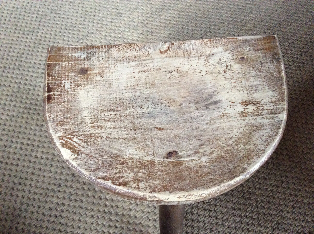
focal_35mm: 32
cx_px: 157
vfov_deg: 44.1
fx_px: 290
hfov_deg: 56.9
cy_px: 117
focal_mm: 3.3
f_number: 2.4
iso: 320
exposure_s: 1/17
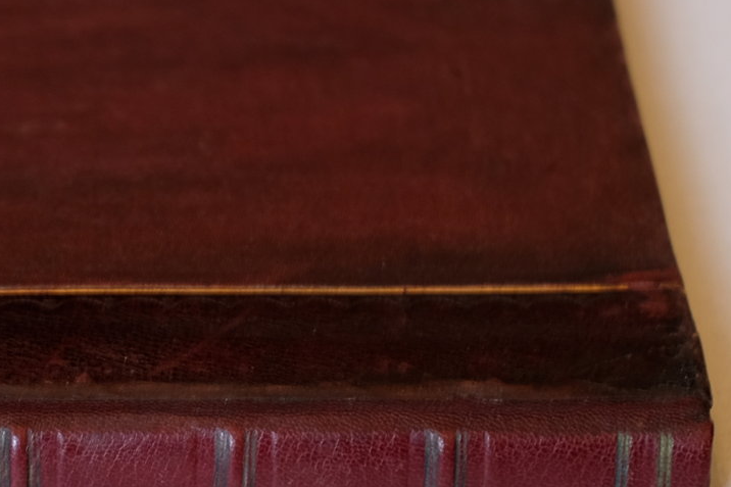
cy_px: 253
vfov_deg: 13.7
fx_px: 2030
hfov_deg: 19.9
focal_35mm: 100
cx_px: 43
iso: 200
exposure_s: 1/12
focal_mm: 35
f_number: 2
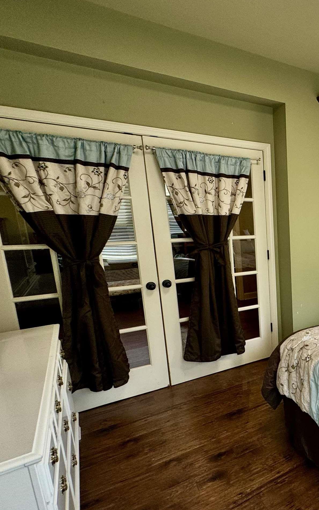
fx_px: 334
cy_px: 277
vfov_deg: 74.6
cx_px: 378
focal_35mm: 24
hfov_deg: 38.5
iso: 40
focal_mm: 2.22
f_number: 2.2
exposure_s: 1/99
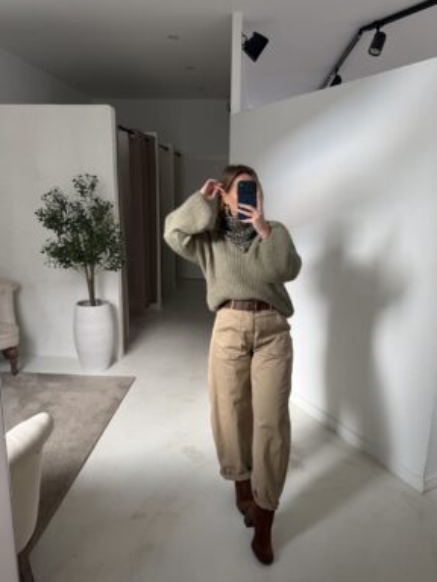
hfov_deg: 54.9
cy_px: 285
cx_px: 223
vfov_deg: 69.4
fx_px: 421
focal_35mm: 25
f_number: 1.78
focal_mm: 6.76
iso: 100
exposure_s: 1/121
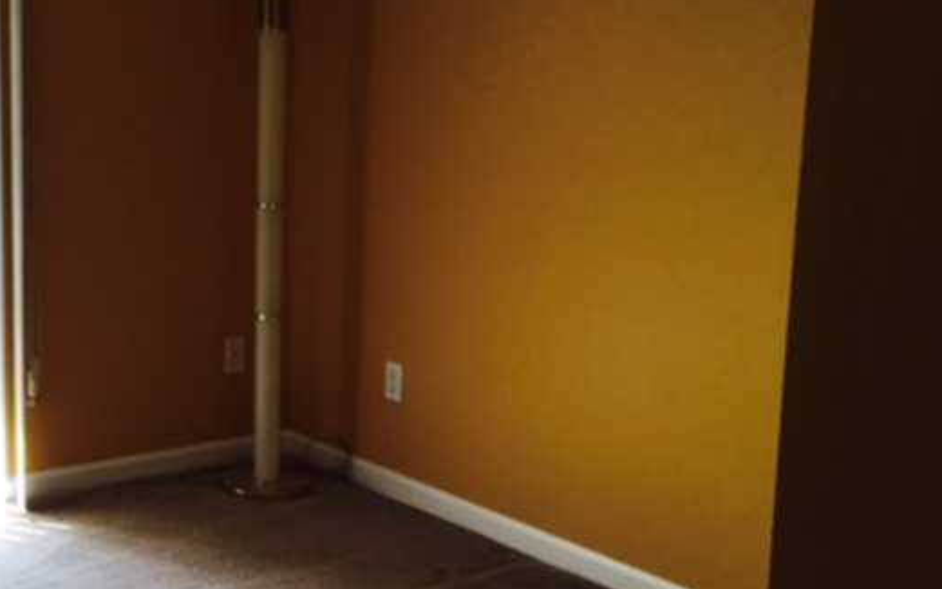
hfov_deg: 34.1
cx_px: 278
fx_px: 1515
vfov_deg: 22.0
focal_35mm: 59
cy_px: 282
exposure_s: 1/120
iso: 40
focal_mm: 4.15
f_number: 2.2
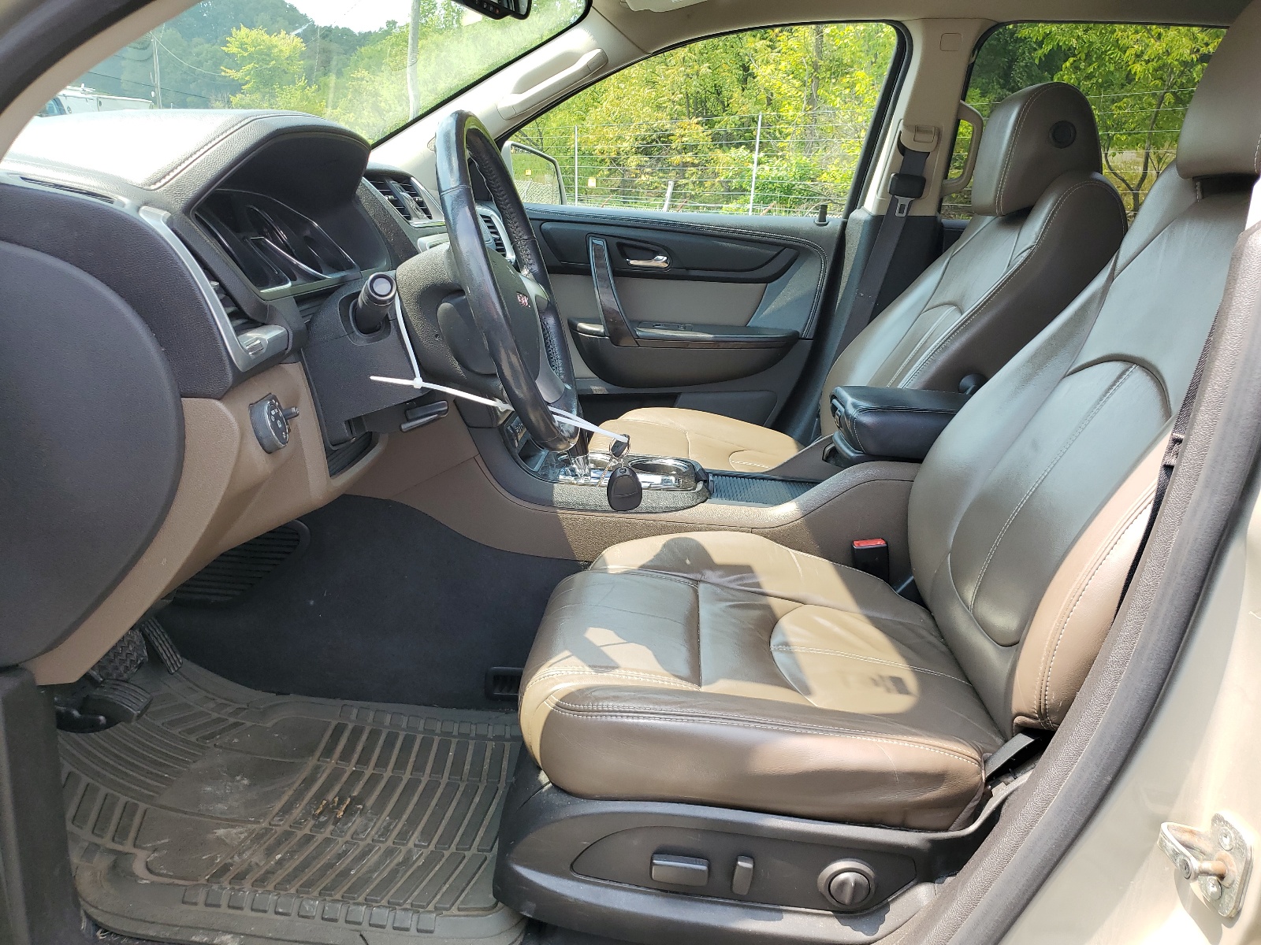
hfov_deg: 67.3
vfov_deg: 53.1
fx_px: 947
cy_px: 472
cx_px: 630
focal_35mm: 26
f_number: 1.5
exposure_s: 1/417
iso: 50
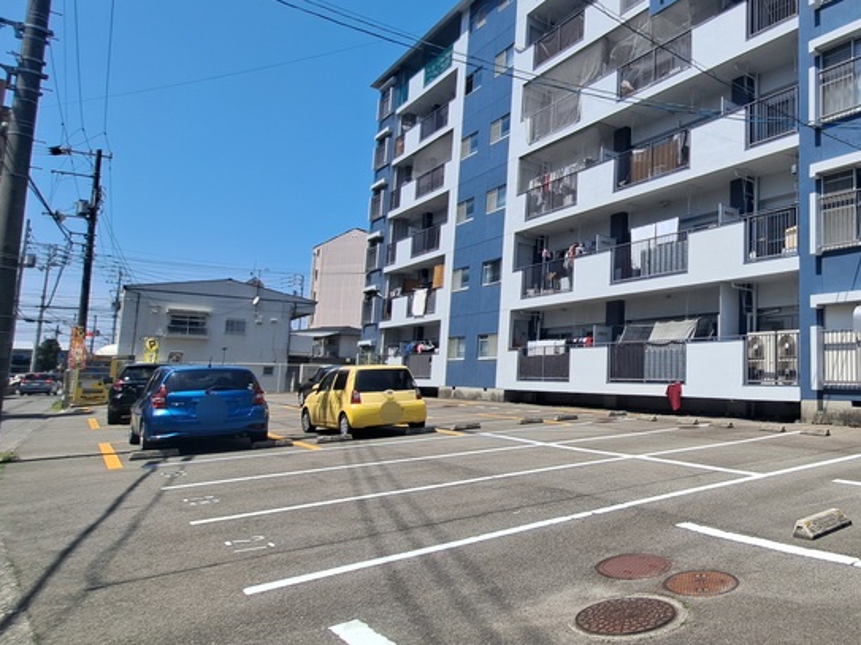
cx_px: 742
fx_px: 572
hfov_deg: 64.1
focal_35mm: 23
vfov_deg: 58.8
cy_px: 306
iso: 50
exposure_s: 1/1429
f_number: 2.2
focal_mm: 1.74
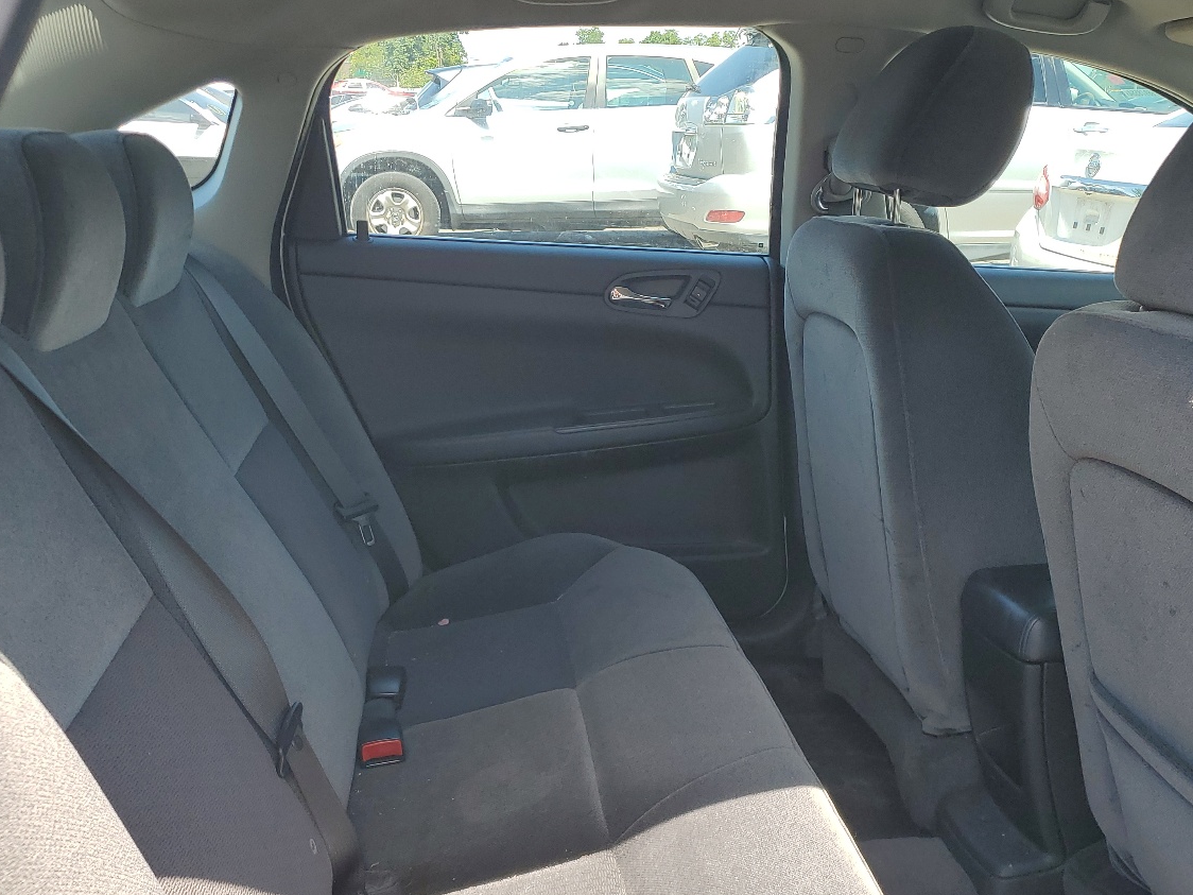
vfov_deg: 38.5
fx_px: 1275
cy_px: 544
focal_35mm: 37
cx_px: 684
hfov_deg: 50.0
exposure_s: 1/667
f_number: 1.5
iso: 50
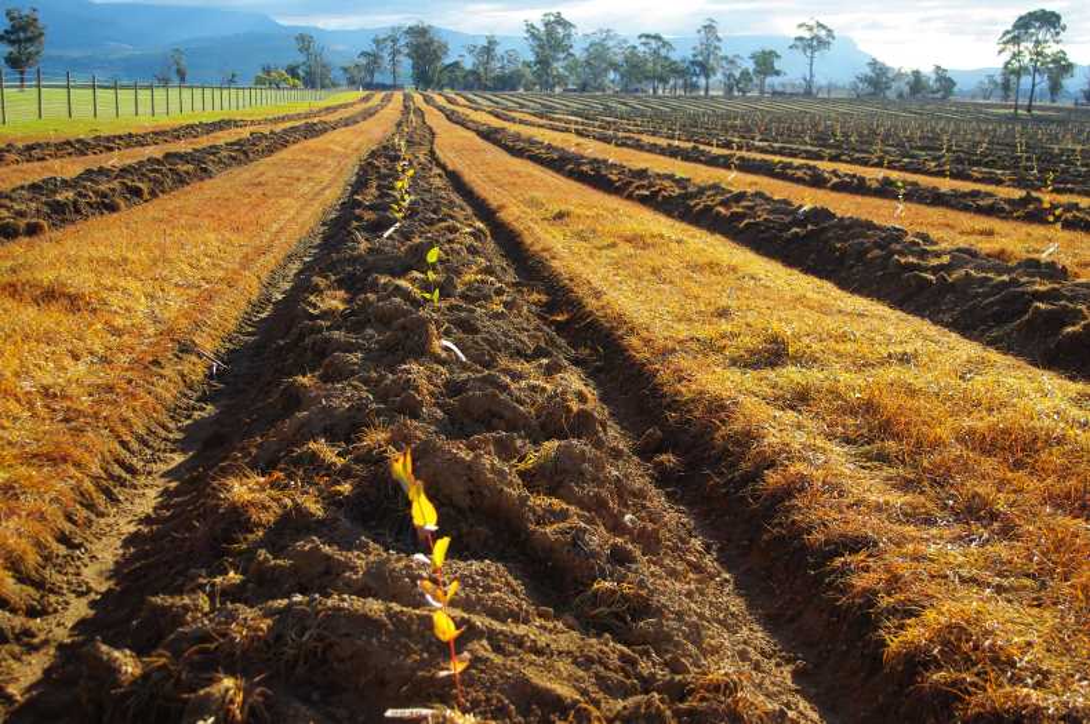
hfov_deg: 43.6
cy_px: 362
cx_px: 545
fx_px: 1361
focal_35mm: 45
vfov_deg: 29.8
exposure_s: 1/180
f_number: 6.7
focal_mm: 30
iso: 100
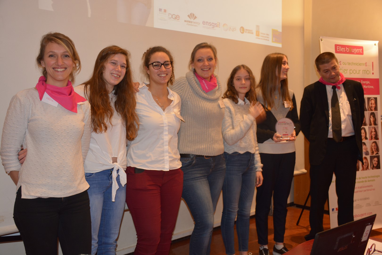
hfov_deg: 49.6
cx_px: 191
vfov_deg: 34.2
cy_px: 128
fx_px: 414
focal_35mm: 39
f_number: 3.8
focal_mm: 26
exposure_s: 1/30
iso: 720
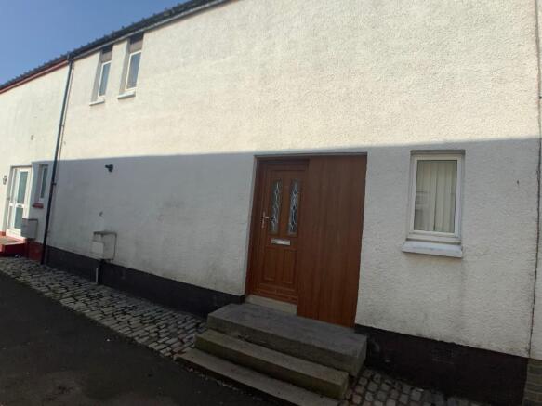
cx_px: 271
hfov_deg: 61.7
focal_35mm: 29
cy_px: 203
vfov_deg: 48.2
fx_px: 454
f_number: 1.8
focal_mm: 3
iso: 16
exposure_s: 1/2959
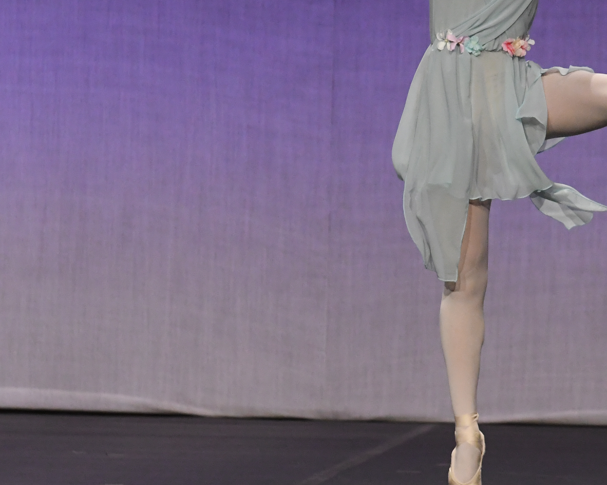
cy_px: 121
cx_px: 504
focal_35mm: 443
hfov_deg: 4.4
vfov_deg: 3.5
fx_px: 7958
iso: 3200
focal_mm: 130
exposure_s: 1/500
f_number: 3.5
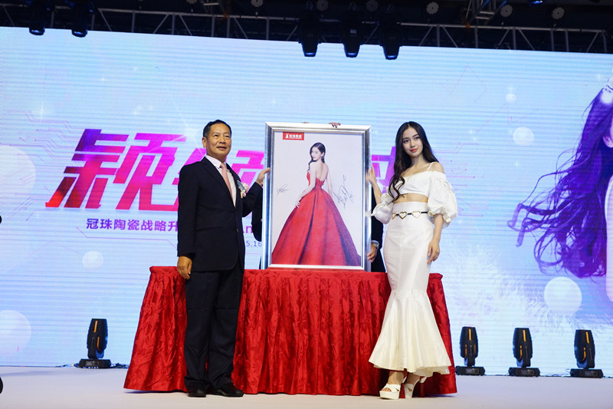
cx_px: 306
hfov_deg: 54.4
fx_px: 596
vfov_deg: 37.8
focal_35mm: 35
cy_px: 204
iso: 3200
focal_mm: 35
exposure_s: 1/400
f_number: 5
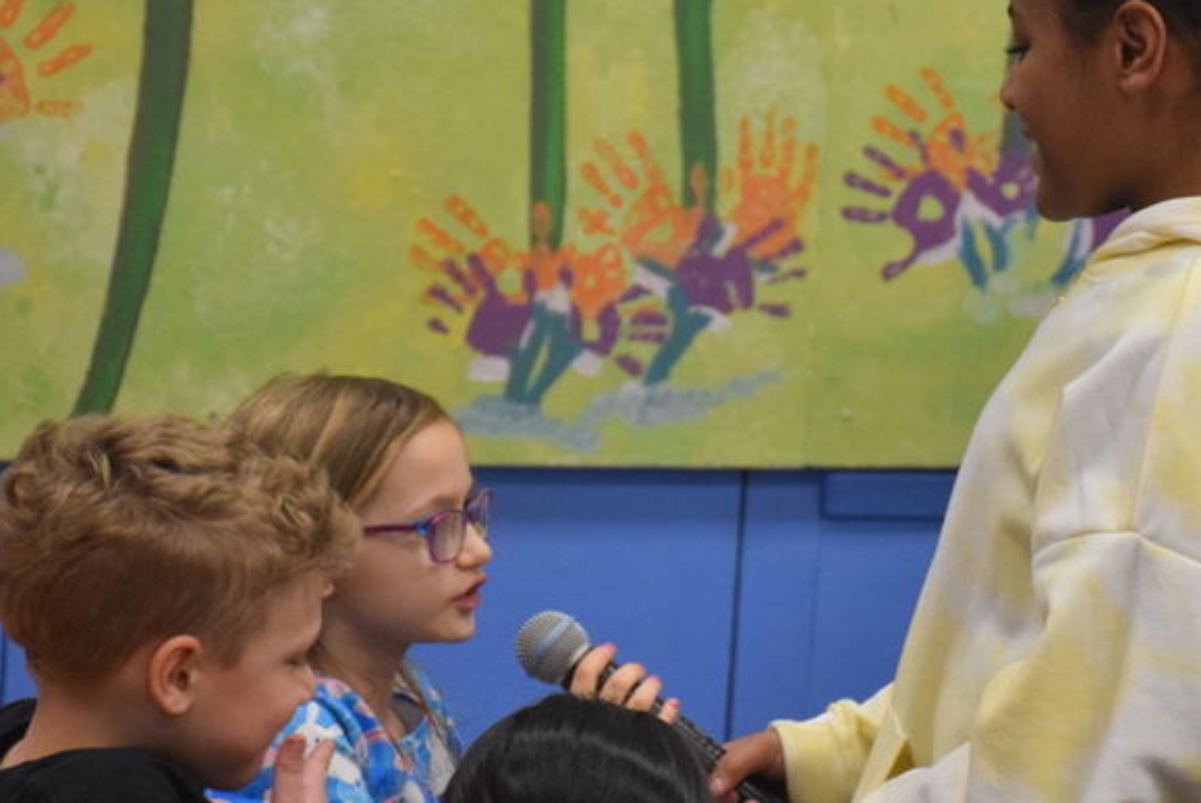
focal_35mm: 145
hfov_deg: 14.1
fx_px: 4841
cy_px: 353
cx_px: 602
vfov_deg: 9.5
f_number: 5
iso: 2500
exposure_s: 1/125
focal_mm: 70
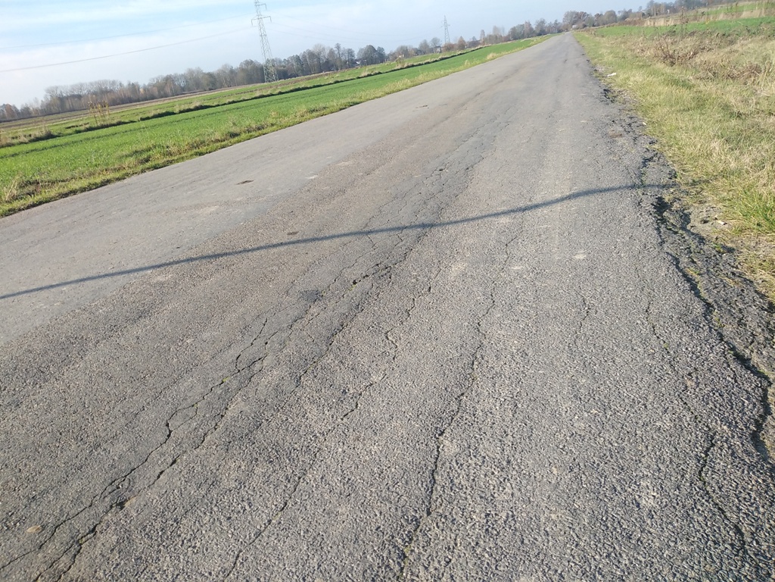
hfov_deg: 67.3
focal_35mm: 26
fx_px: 582
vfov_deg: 53.1
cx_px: 388
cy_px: 291
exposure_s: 1/646
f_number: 1.8
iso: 100
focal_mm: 3.62
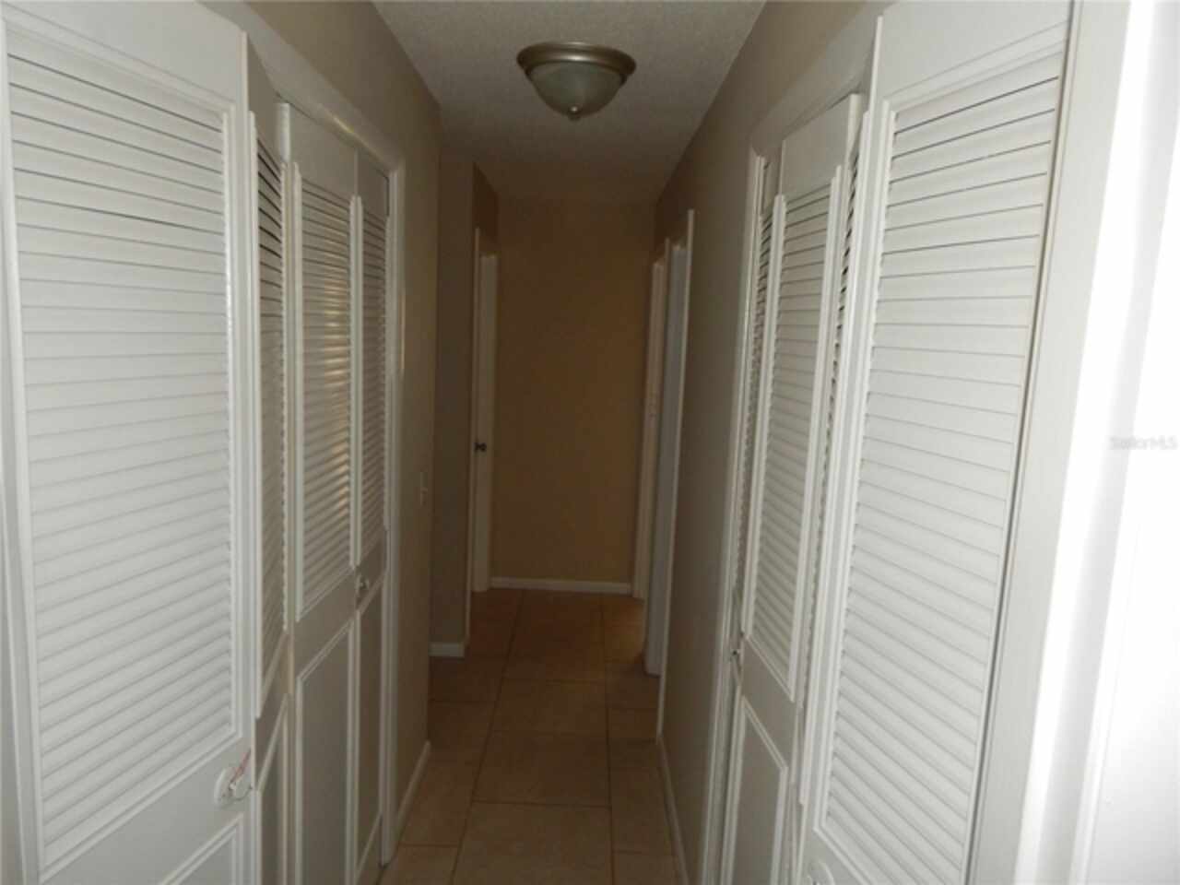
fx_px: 750
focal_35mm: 22
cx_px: 590
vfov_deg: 61.1
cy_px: 442
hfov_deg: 76.4
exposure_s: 1/30
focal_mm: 4
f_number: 3
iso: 200
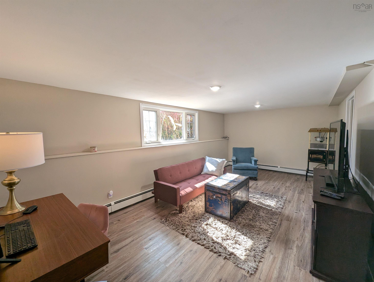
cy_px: 141
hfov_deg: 106.1
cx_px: 187
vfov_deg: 90.1
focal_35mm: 13
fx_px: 141
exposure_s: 1/120
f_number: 2.2
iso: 87
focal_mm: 1.95
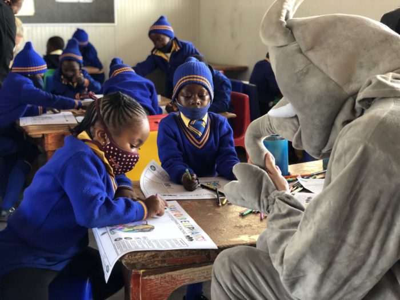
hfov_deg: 36.8
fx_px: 601
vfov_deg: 28.0
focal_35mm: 52
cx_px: 200
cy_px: 150
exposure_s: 1/30
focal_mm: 6
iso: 125
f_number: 2.4
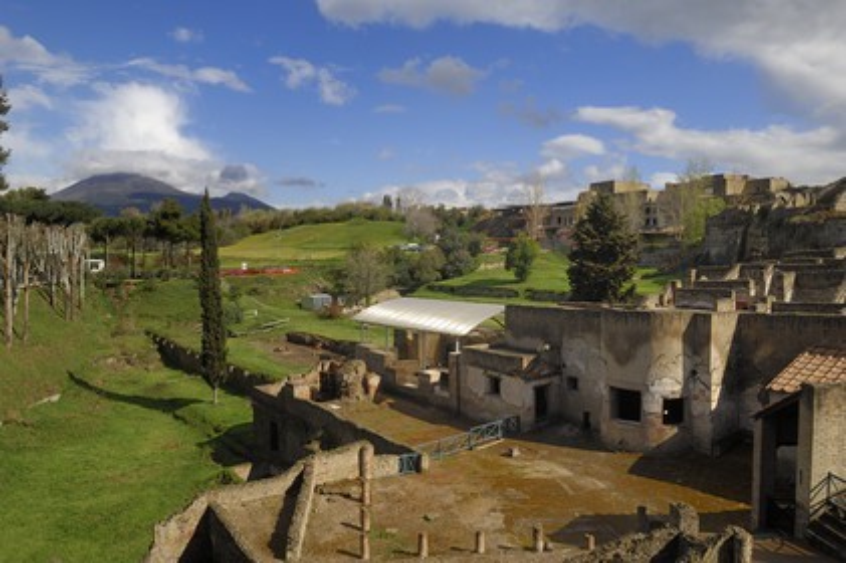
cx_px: 423
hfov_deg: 70.5
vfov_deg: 50.3
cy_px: 282
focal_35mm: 26
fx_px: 599
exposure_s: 1/125
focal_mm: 17
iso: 100
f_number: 12
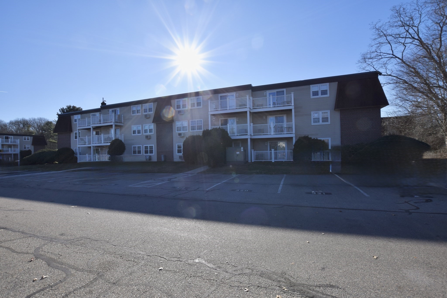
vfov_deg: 77.3
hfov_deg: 100.4
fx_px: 186
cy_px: 149
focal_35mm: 15
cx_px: 224
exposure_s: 1/640
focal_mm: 10
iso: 200
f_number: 13
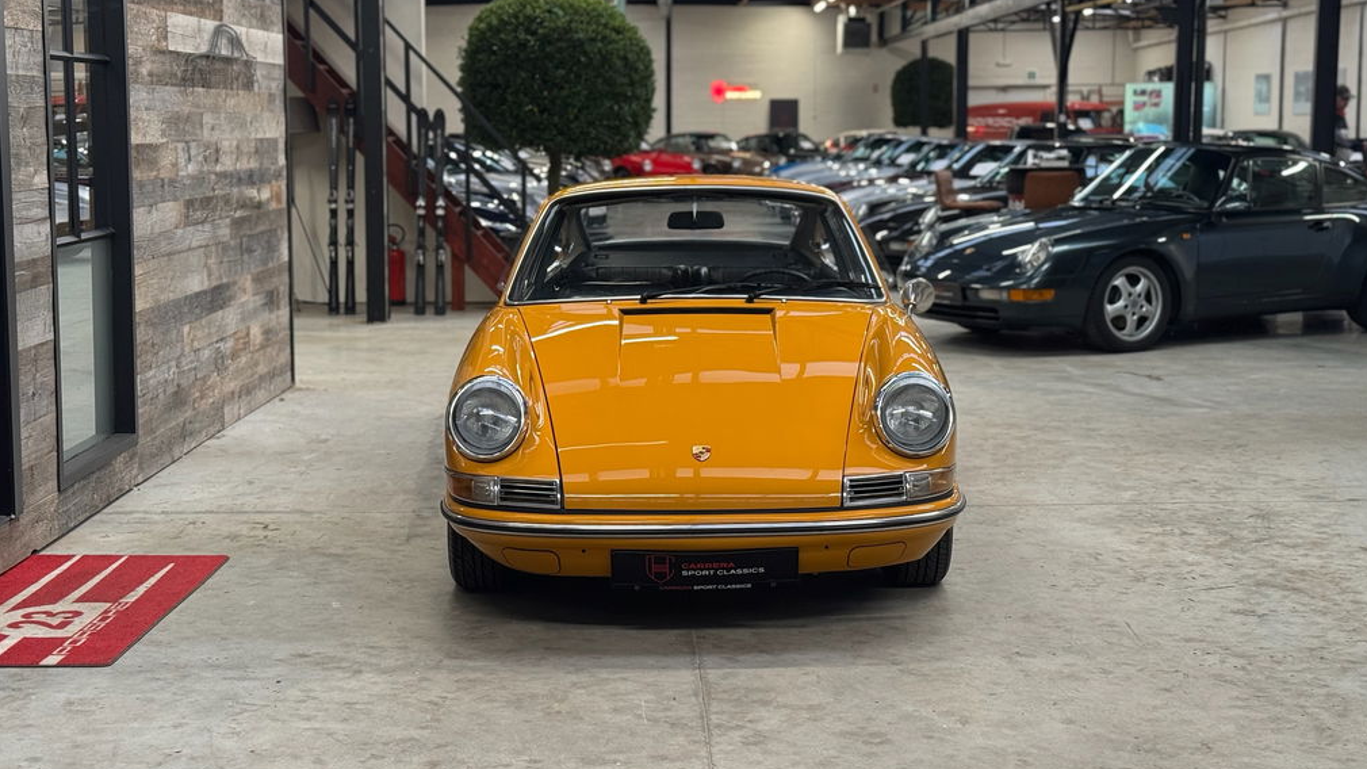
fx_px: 1921
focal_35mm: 53
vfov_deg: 22.6
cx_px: 690
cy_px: 310
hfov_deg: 39.2
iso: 160
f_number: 1.78
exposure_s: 1/50
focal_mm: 6.76
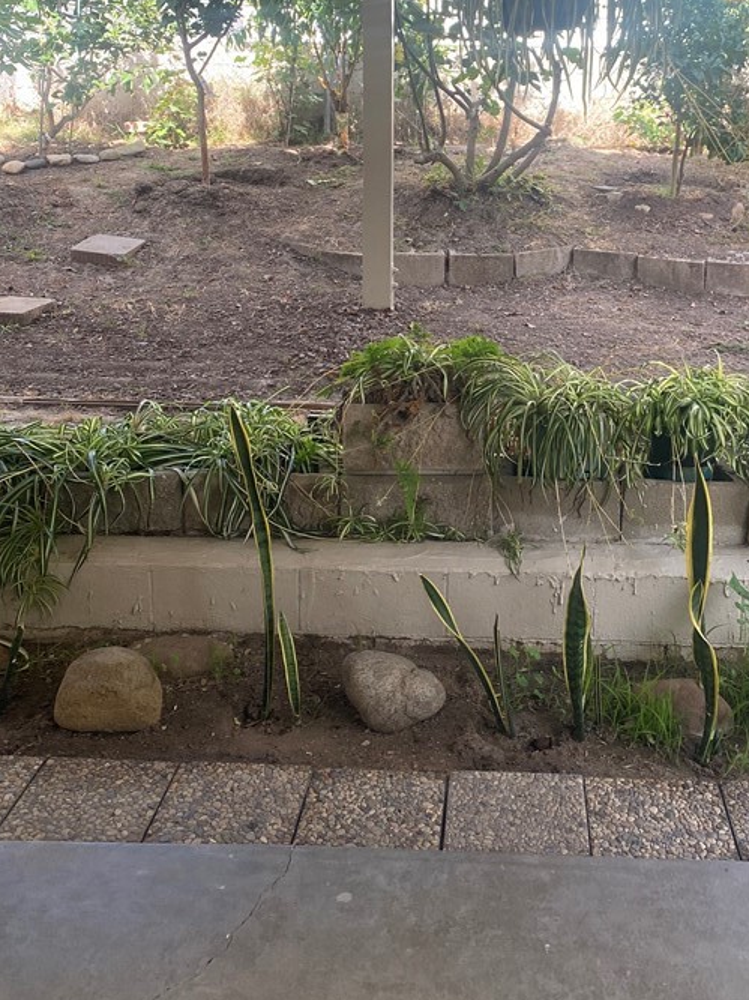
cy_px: 261
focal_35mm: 40
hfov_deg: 35.6
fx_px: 1155
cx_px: 491
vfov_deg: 45.3
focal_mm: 4.25
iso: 40
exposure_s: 1/122
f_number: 1.8
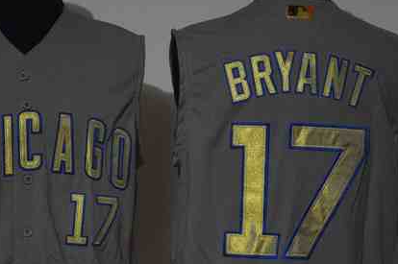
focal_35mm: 139
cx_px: 155
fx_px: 1535
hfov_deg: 14.8
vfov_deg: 9.8
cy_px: 183
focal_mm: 48
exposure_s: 1/50
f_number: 4.5
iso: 4000
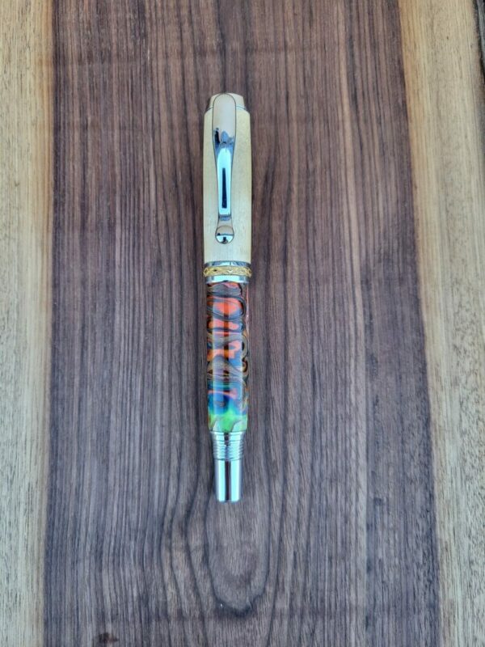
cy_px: 324
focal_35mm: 26
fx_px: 486
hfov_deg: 53.1
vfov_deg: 67.3
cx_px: 242
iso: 64
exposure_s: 1/100
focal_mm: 5.4
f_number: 1.8
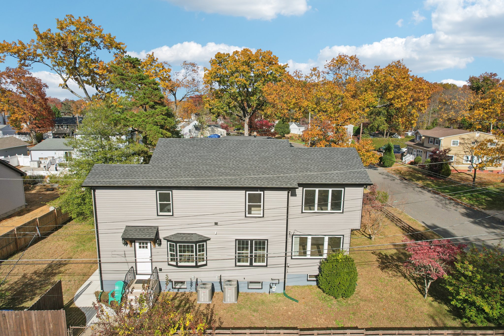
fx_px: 308
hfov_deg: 78.6
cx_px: 252
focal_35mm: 22
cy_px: 168
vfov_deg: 57.2
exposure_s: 1/2500
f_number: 2.8
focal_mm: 8.4
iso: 100
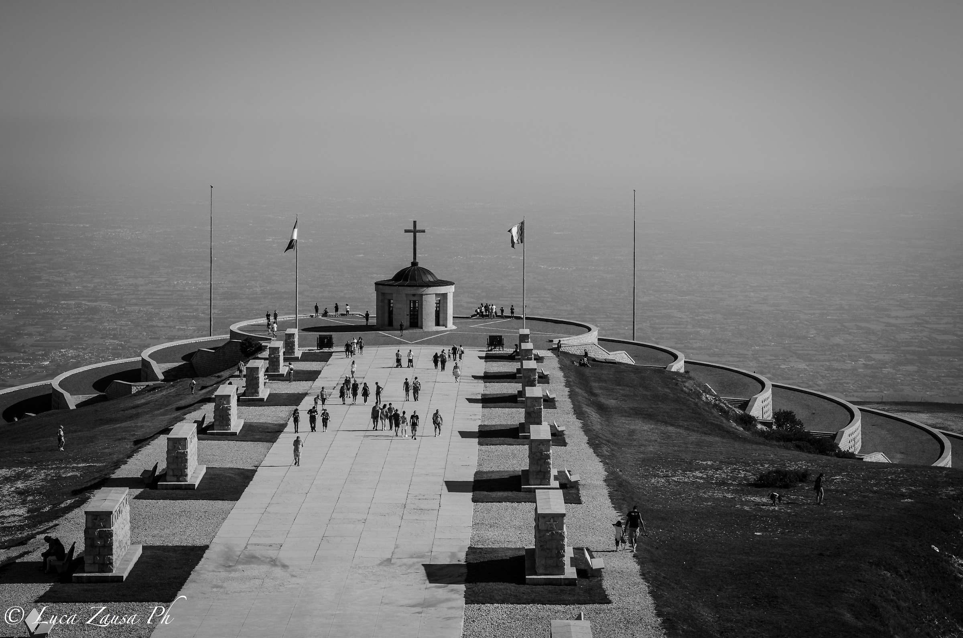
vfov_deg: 16.5
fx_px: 2202
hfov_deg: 24.7
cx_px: 482
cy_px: 319
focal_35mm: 82
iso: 100
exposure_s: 1/800
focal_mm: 55
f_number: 6.3
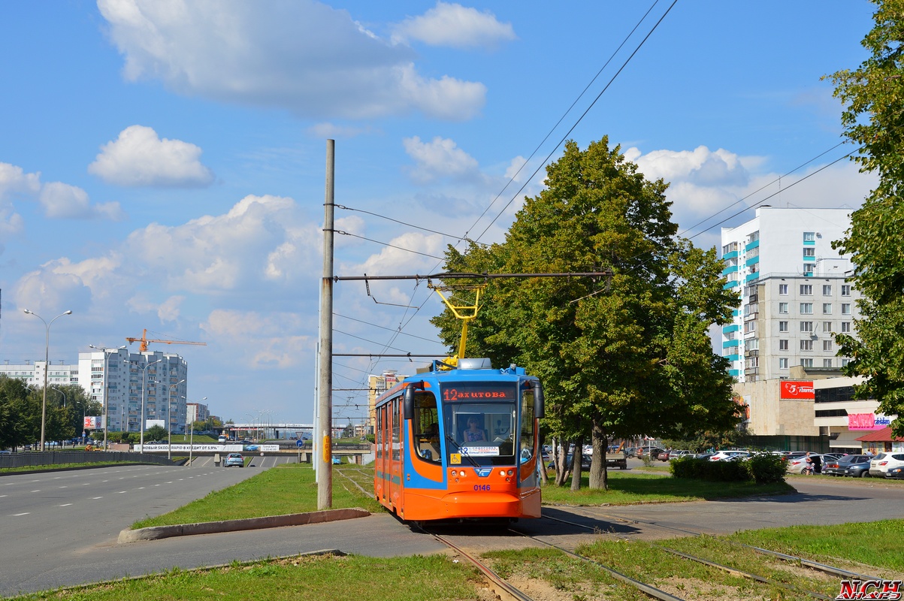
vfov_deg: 20.1
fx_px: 1694
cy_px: 300
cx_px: 452
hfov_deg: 29.9
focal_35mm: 68
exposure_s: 1/250
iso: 100
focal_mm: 45
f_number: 8
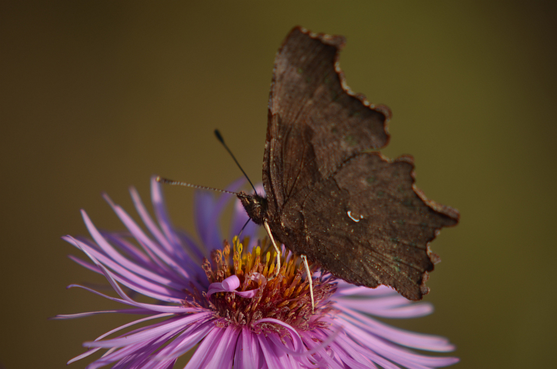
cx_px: 278
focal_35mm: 300
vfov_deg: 4.6
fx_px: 4632
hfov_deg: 6.9
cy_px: 184
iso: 100
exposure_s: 1/500
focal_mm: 200
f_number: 7.1
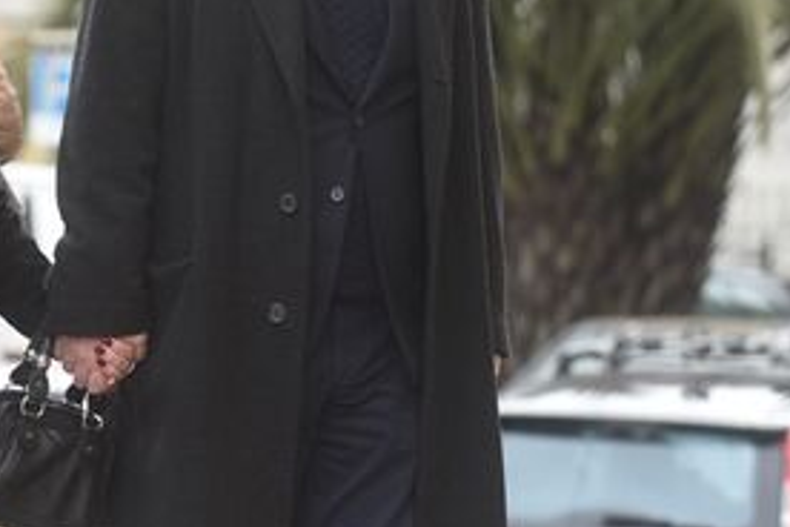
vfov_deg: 3.2
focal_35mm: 432
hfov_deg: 4.8
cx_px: 246
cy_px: 294
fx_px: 9479
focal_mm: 150
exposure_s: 1/400
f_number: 4.5
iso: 250
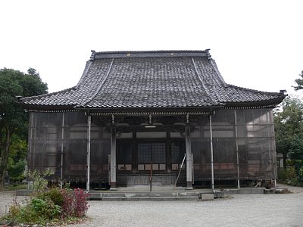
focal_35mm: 35
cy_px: 114
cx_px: 152
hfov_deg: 52.6
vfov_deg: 40.7
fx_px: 306
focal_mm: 7.4
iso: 80
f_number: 2.8
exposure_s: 1/60
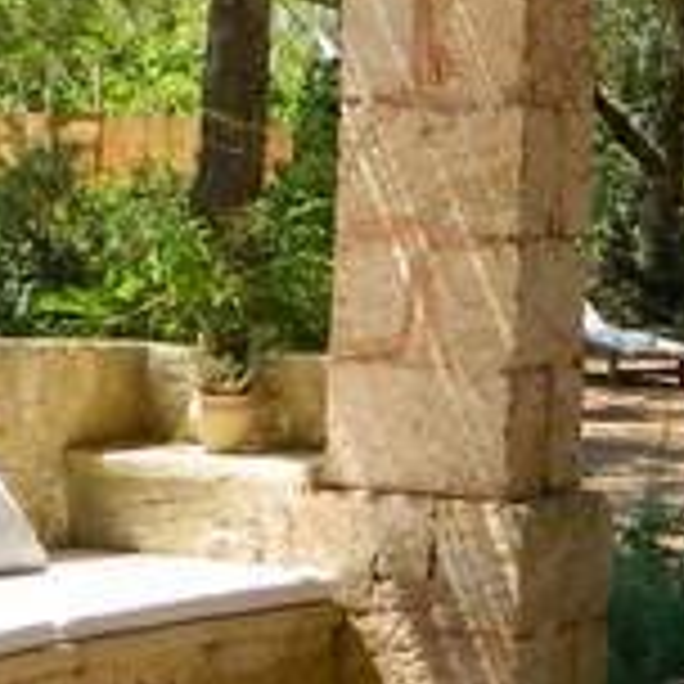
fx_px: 3219
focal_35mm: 144
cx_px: 176
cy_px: 243
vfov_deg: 12.1
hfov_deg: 12.1
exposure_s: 1/320
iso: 80
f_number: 3.2
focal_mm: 5.6
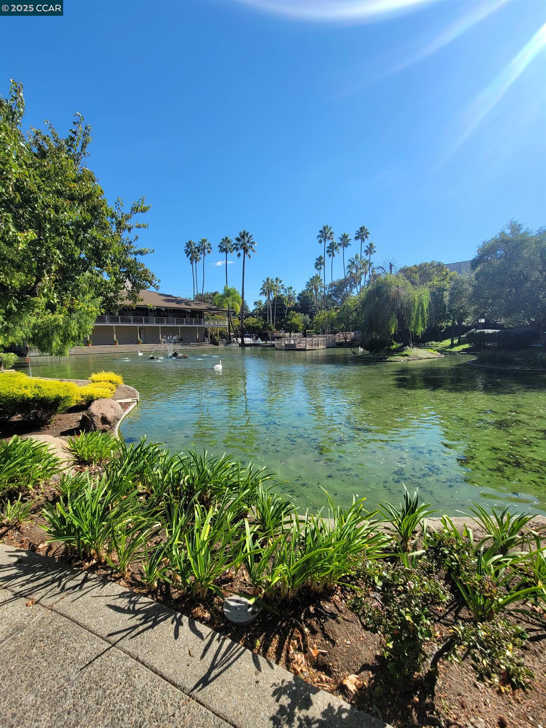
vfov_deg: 106.2
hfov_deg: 89.9
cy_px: 364
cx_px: 273
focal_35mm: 13
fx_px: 273
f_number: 2.2
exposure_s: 1/1554
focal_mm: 2.2
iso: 64
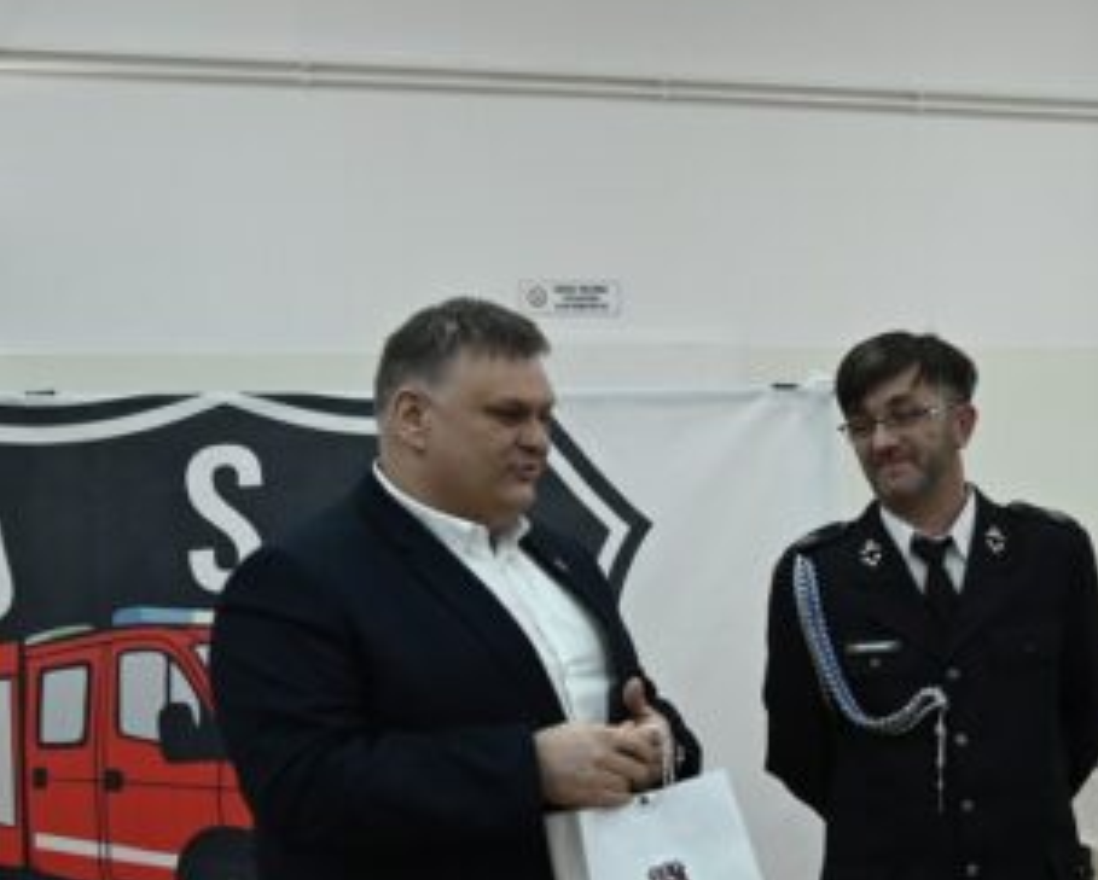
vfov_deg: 19.7
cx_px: 1084
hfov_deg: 23.5
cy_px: 507
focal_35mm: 78
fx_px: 2537
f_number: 2.8
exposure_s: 1/125
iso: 1250
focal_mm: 28
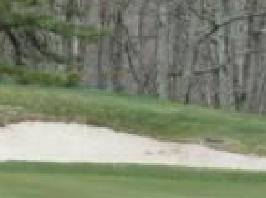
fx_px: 9367
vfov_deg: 1.2
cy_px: 211
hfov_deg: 1.6
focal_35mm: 1221
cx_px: -222
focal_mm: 45.7
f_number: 4.8
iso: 80
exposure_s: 1/200
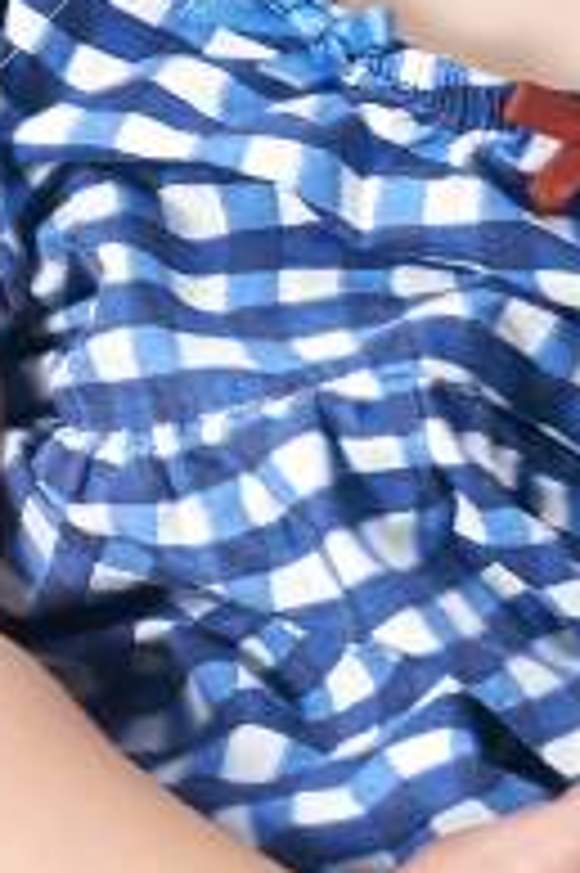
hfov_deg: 0.9
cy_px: -333
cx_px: 1014
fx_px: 36409
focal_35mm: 1504
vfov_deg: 1.4
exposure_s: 1/200
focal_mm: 150
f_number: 4.5
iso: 200
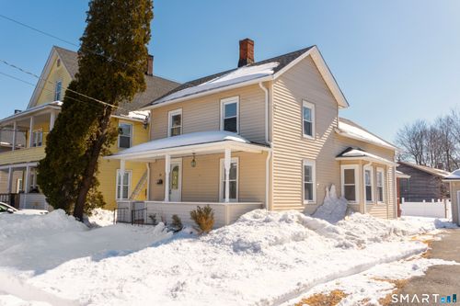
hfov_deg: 61.9
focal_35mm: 30
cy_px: 153
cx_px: 230
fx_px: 383
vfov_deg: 43.6
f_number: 5
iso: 100
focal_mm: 20
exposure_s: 1/1000
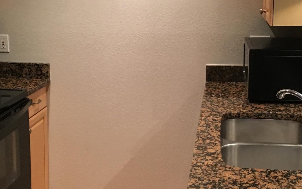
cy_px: 63
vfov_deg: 21.6
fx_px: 494
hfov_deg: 33.9
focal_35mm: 60
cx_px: 185
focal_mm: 4.15
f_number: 2.2
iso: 200
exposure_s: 1/30
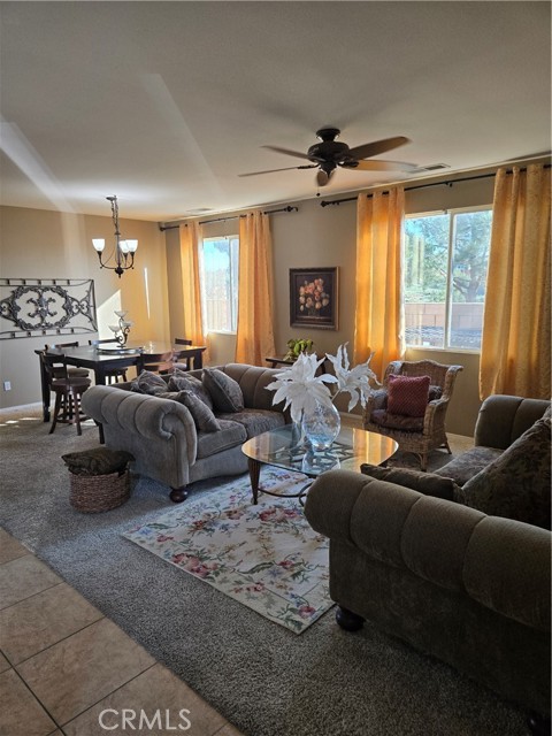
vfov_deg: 73.9
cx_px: 276
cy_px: 368
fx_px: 489
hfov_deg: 58.9
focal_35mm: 23
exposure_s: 1/120
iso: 160
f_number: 1.8
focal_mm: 5.4
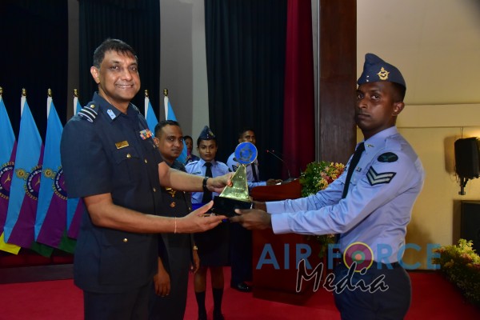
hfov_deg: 61.9
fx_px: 400
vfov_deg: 43.6
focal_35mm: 30
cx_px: 240
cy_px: 160
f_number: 5
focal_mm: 30
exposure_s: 1/125
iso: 3200
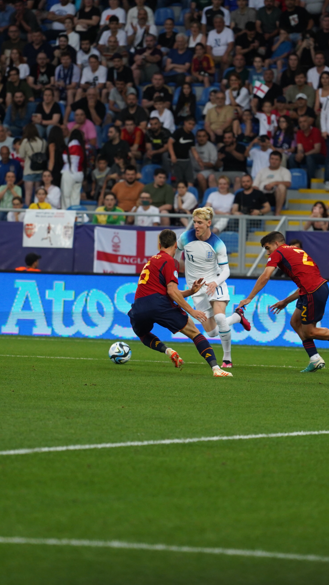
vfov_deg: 6.9
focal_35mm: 315
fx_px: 4887
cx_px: 198
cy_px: 293
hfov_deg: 3.9
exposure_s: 1/1000
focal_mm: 200
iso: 2000
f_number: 4
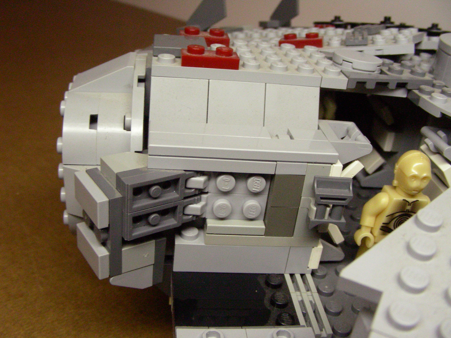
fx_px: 495
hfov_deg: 49.0
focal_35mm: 38
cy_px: 169
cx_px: 226
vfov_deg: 37.7
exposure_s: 1/66.6
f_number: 3.5
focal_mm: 6.3
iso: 400
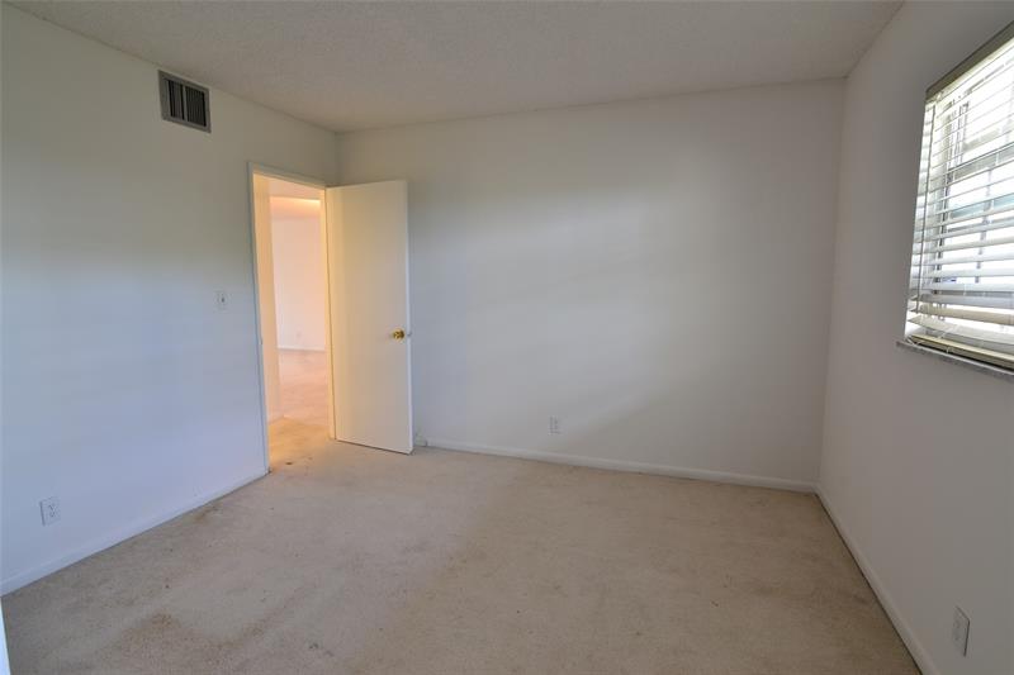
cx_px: 507
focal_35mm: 17
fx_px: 486
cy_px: 338
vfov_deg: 69.6
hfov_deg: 92.5
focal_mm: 11.5
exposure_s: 1/1.3
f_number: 11
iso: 100
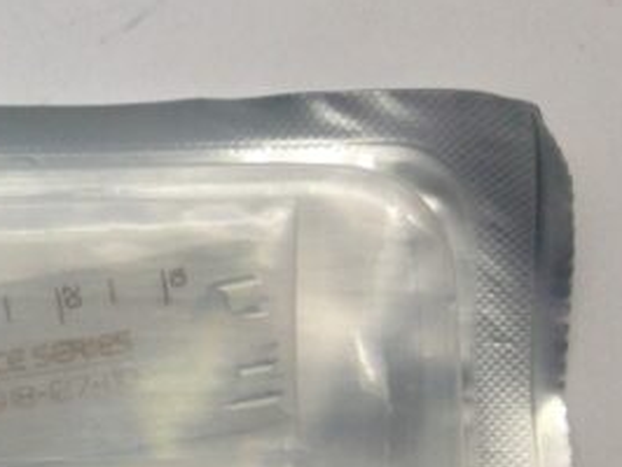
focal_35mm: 127
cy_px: 325
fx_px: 2284
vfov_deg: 11.7
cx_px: -517
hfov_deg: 13.8
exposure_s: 1/60
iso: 64
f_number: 2.4
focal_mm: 4.12
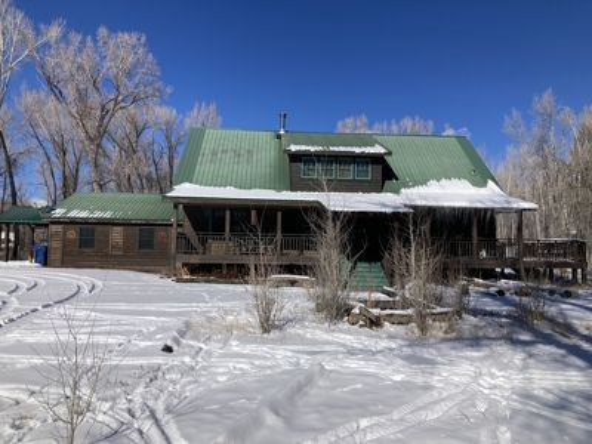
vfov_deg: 49.7
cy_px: 222
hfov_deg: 63.4
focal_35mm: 28
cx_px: 296
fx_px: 479
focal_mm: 3.99
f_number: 1.8
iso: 20
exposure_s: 1/5405
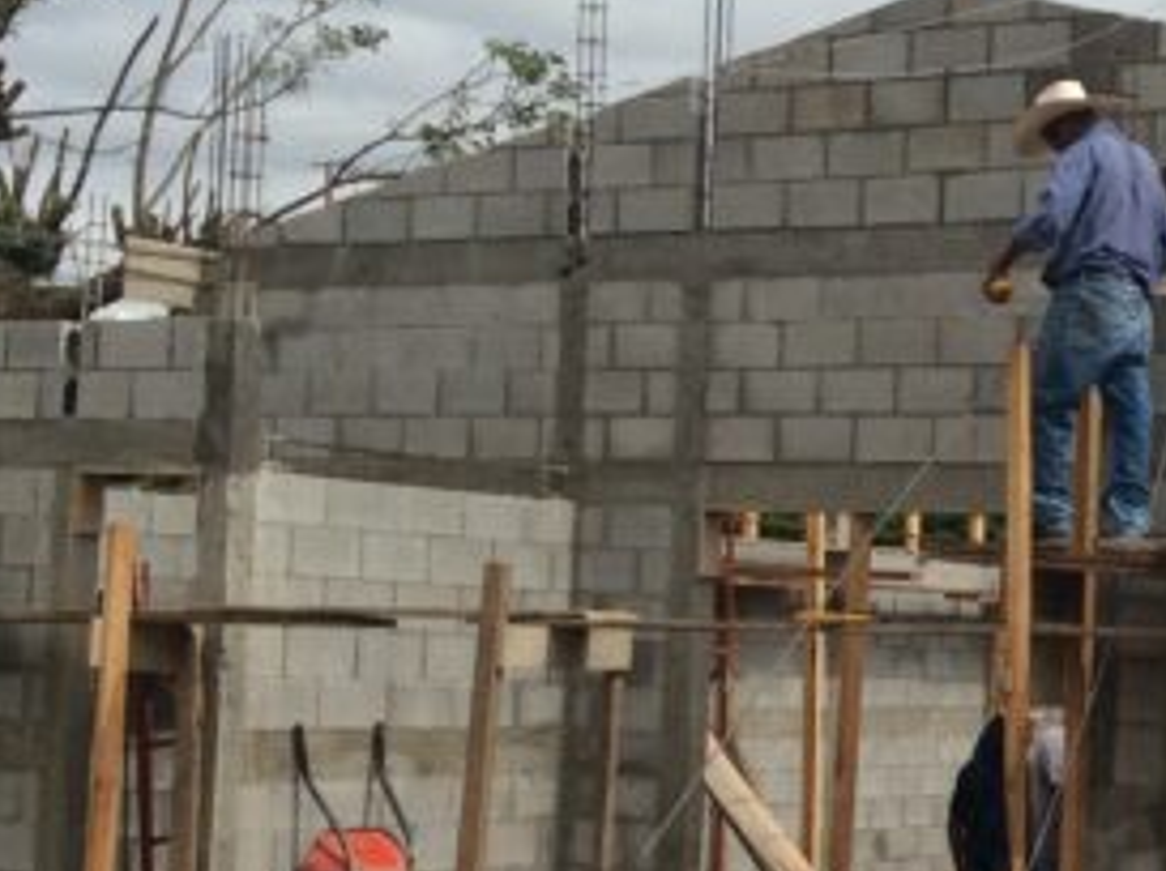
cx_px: 1081
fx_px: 3028
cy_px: 551
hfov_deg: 21.3
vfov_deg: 16.4
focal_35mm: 90
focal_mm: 3.3
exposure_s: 1/2604
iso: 32
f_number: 2.4
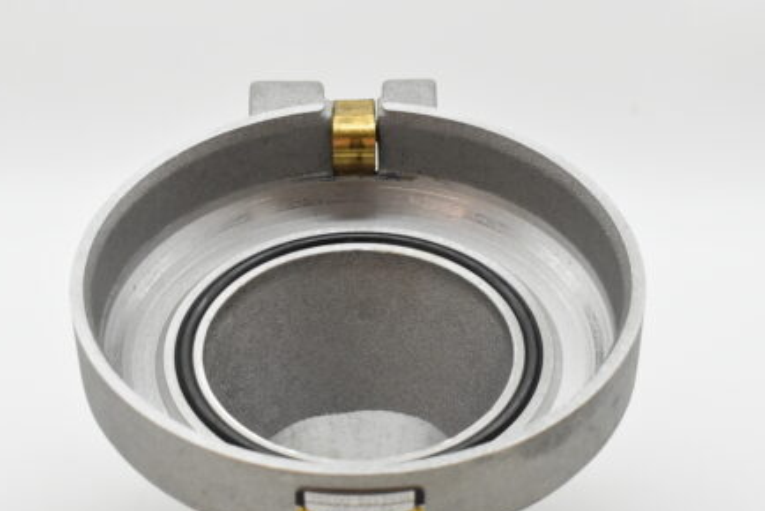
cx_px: 367
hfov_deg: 23.4
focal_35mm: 87
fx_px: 1850
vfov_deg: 15.7
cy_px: 351
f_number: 8
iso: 1600
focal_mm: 42
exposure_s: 1/1000
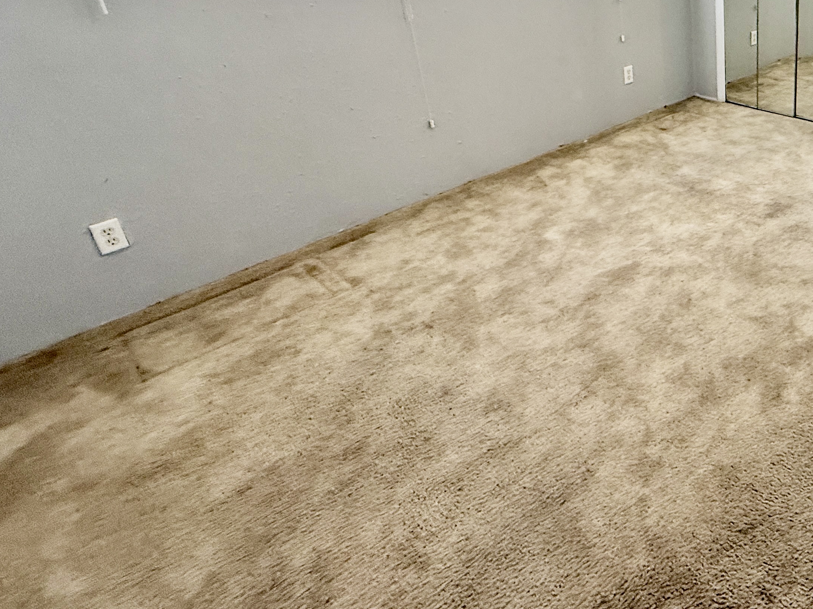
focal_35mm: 26
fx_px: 611
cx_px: 745
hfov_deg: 57.0
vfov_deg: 50.2
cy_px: 130
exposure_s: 1/120
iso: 320
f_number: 2.2
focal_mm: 2.22
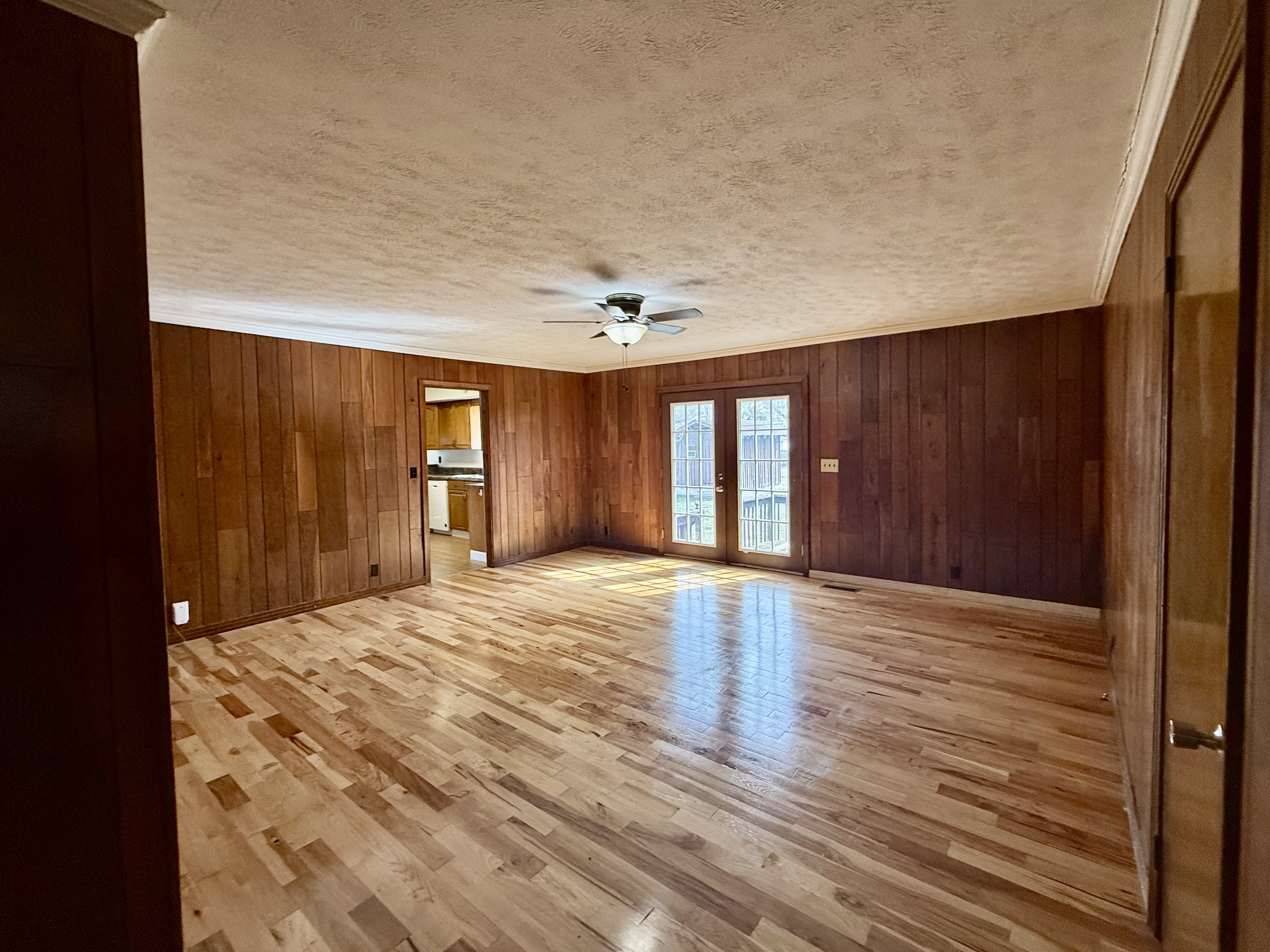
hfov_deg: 98.1
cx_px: 656
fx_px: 550
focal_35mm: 15
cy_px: 464
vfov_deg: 81.7
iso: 125
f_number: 2.2
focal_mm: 2.22
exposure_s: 1/99
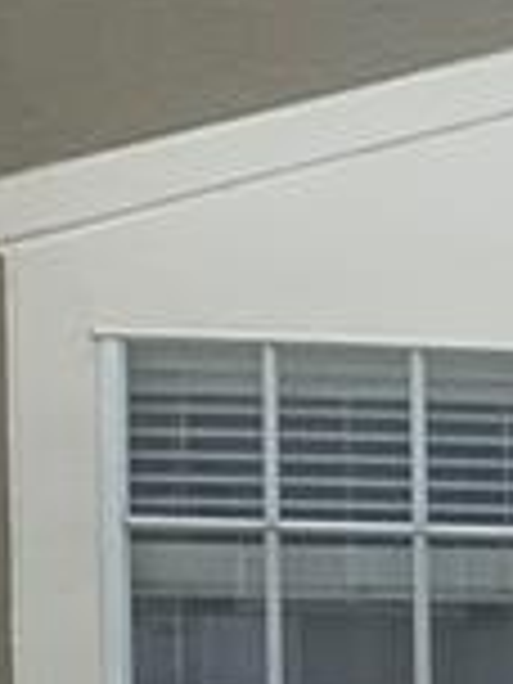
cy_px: 1206
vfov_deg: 9.2
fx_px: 4051
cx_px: 1724
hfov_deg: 6.4
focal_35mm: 205
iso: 25
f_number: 1.8
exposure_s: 1/2075
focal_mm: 4.25
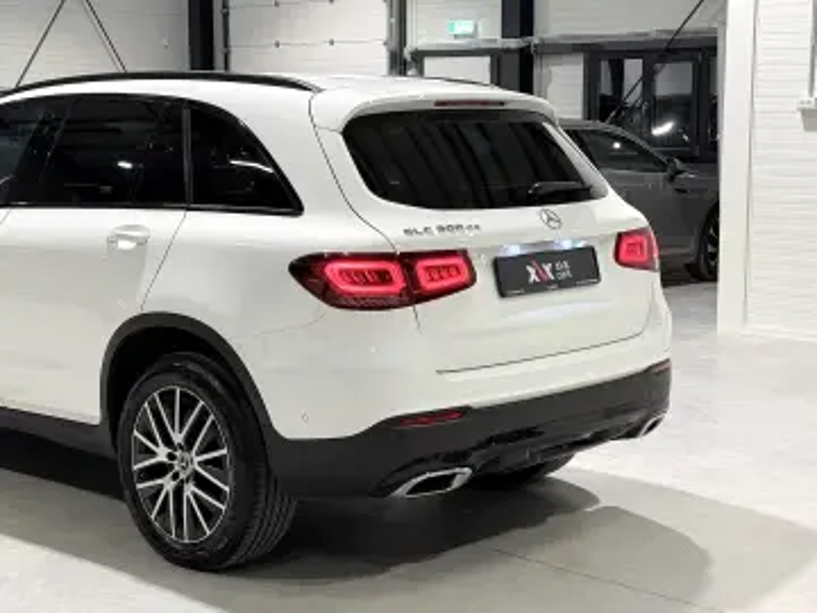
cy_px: 306
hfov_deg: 39.7
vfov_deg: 30.3
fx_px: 1133
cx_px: 408
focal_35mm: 48
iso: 160
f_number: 1.78
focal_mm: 6.76
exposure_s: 1/100
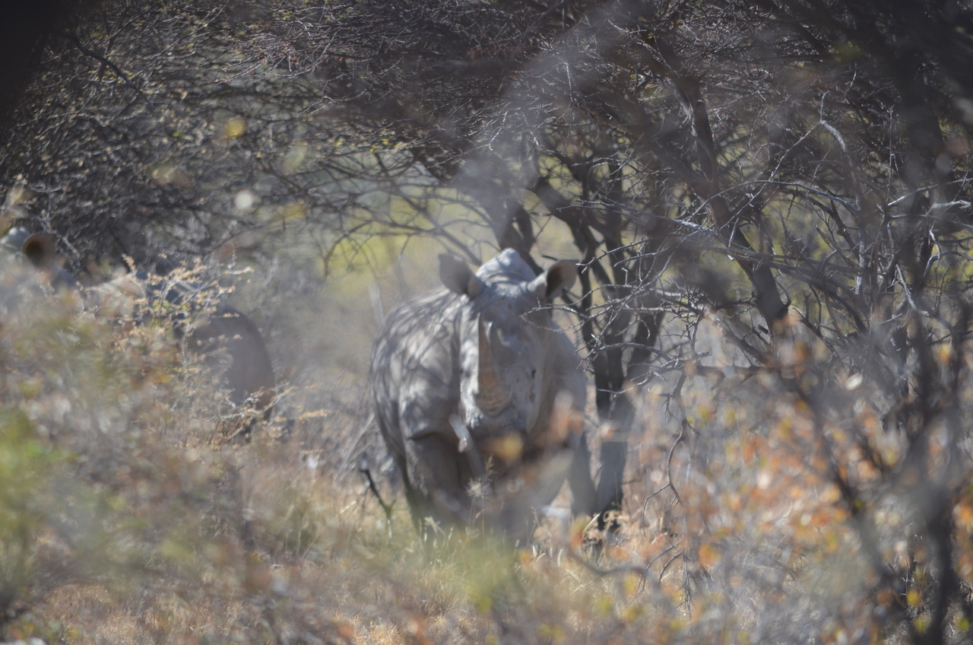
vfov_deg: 3.0
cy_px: 322
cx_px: 486
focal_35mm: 450
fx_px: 12138
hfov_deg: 4.6
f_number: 5.6
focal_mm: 300
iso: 320
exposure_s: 1/500
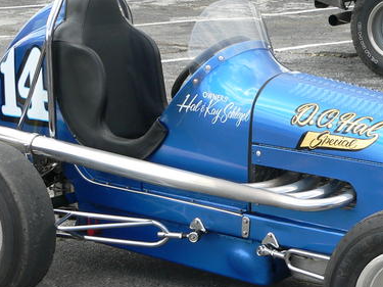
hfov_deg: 16.9
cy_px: 155
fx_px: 1283
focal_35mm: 116
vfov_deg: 12.8
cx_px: 286
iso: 80
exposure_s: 1/250
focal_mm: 9.2
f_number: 4
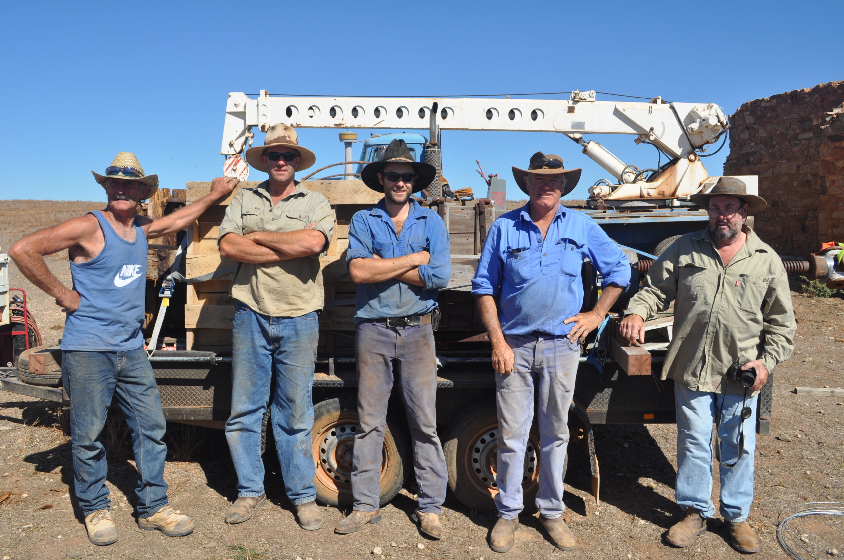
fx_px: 702
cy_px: 280
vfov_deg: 43.5
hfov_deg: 62.0
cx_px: 422
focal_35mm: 30
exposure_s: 1/400
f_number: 10
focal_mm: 20
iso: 200
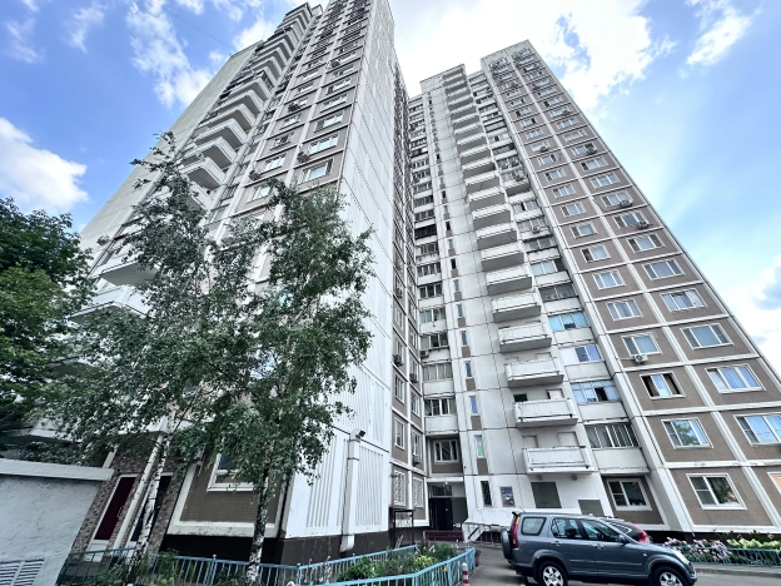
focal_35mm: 14
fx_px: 316
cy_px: 293
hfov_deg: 102.1
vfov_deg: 85.7
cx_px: 390
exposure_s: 1/243
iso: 40
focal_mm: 2.22
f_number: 2.2
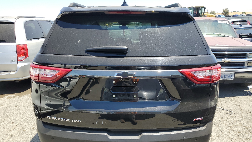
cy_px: 86
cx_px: 125
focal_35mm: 29
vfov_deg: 40.0
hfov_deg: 66.1
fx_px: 194
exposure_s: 1/1250
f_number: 1.5
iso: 50
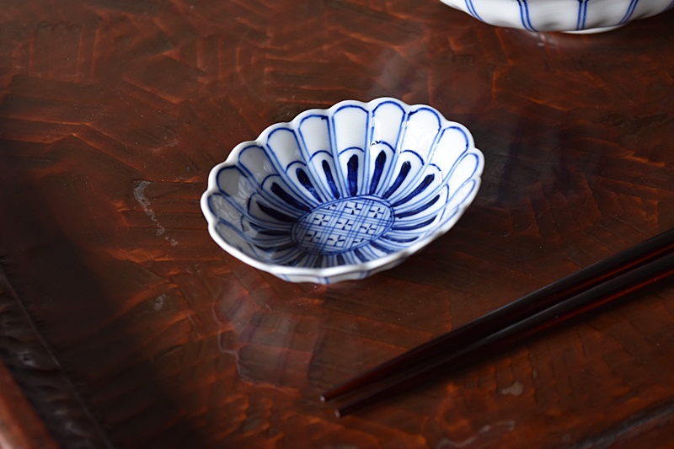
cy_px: 224
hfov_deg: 24.6
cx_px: 337
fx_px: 1544
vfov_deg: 16.5
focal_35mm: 82
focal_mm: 55
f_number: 5.6
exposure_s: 1/8
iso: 400
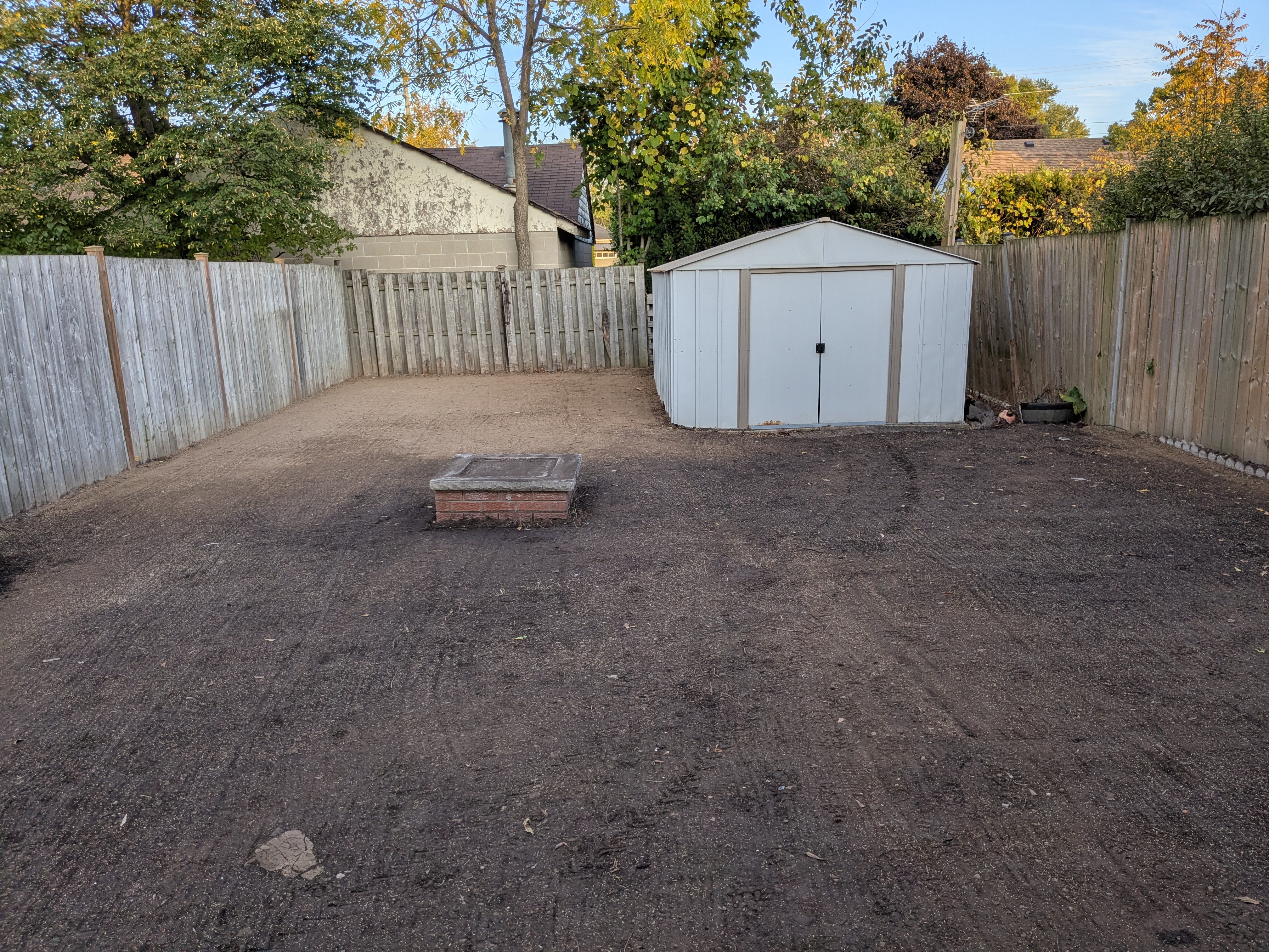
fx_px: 990
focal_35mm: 27
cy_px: 476
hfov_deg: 65.3
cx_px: 634
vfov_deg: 51.4
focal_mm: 4.38
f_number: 1.73
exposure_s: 1/275
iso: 35
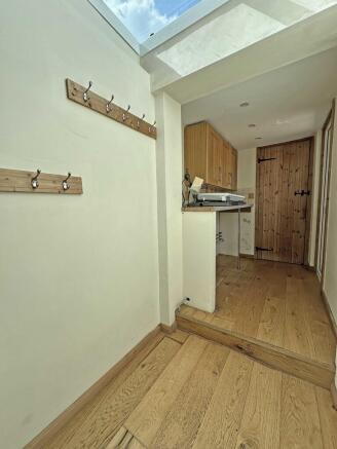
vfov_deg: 102.0
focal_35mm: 14
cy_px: 224
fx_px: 182
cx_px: 168
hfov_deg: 85.7
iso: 40
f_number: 2.2
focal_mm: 2.22
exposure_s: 1/481
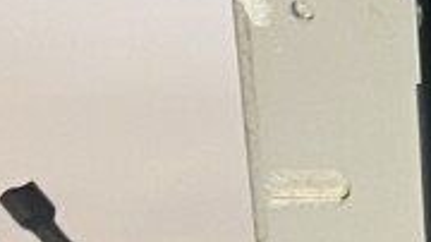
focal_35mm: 189
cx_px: 929
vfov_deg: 6.2
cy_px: -242
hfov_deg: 10.3
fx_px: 2159
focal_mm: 4.25
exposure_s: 1/50
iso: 64
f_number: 1.8
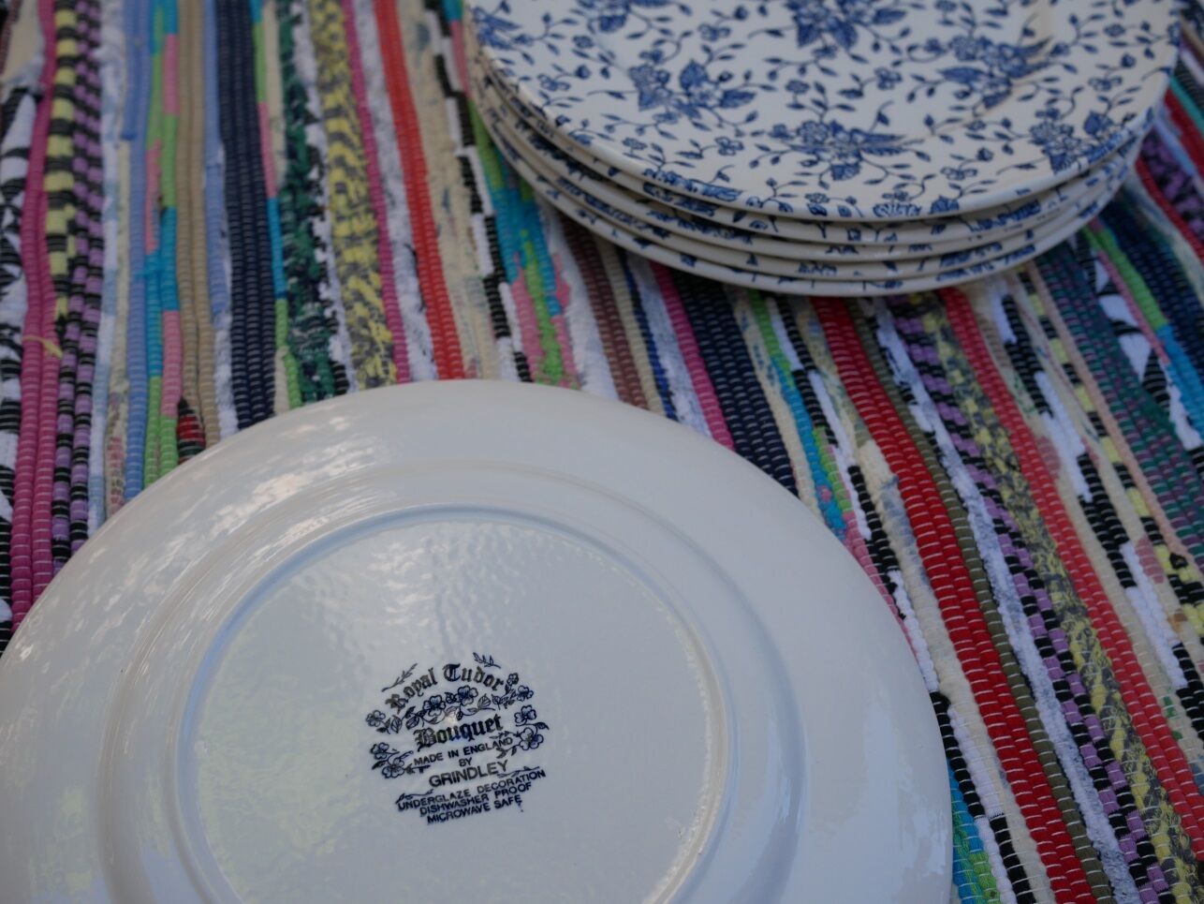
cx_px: 602
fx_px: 1392
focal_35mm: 40
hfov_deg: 46.8
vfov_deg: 36.0
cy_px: 452
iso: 200
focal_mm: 20
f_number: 3.5
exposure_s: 1/500
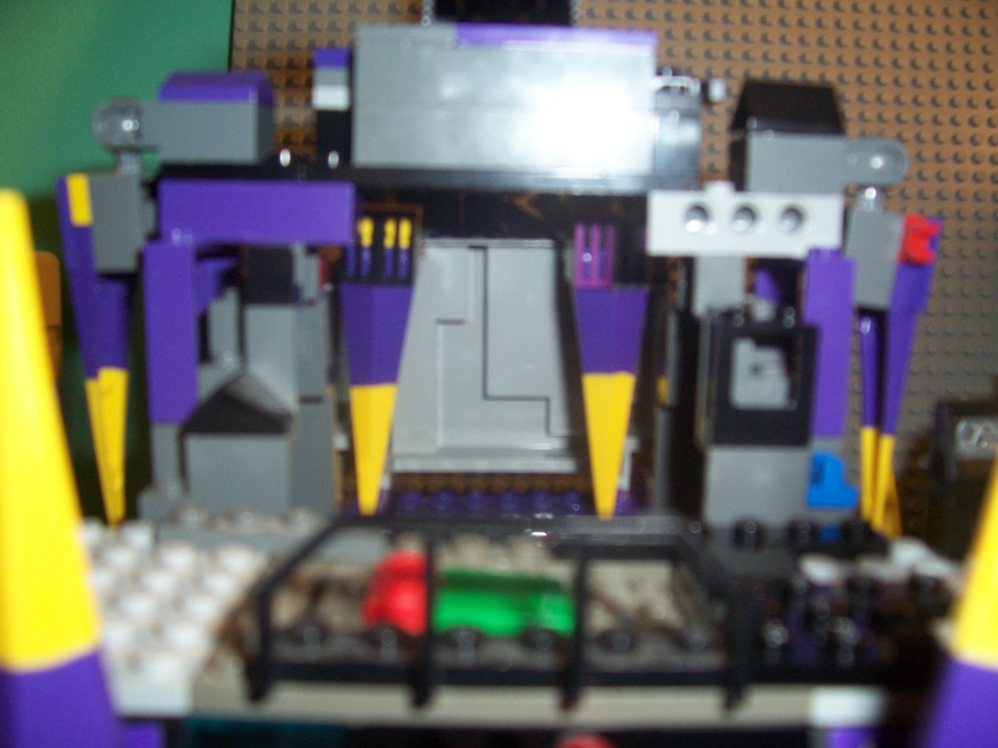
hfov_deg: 54.0
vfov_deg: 41.8
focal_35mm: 34
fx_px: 980
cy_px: 374
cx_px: 499
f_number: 2.7
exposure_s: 1/60
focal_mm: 5.6
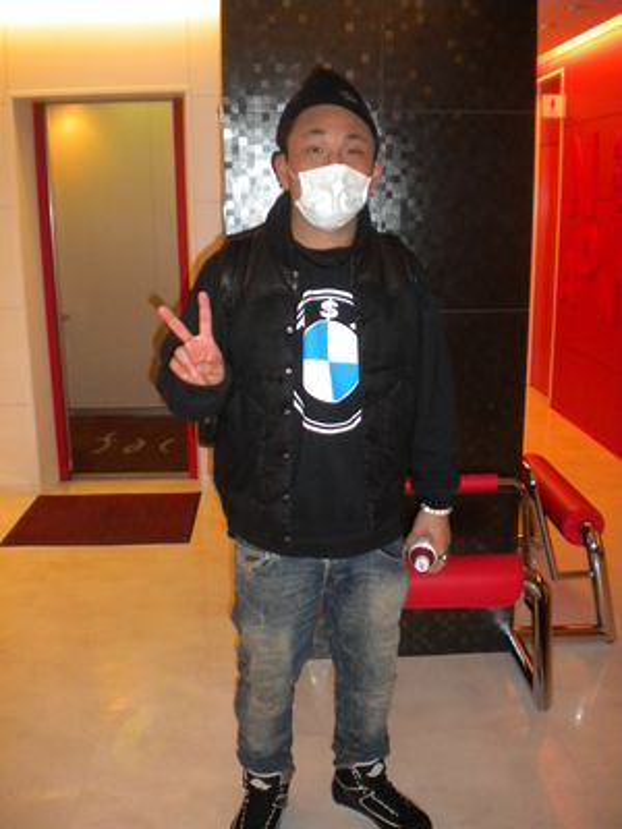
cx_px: 311
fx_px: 839
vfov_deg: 52.6
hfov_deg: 40.7
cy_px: 414
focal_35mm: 35
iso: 400
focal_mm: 6.3
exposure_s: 1/30
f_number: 3.1
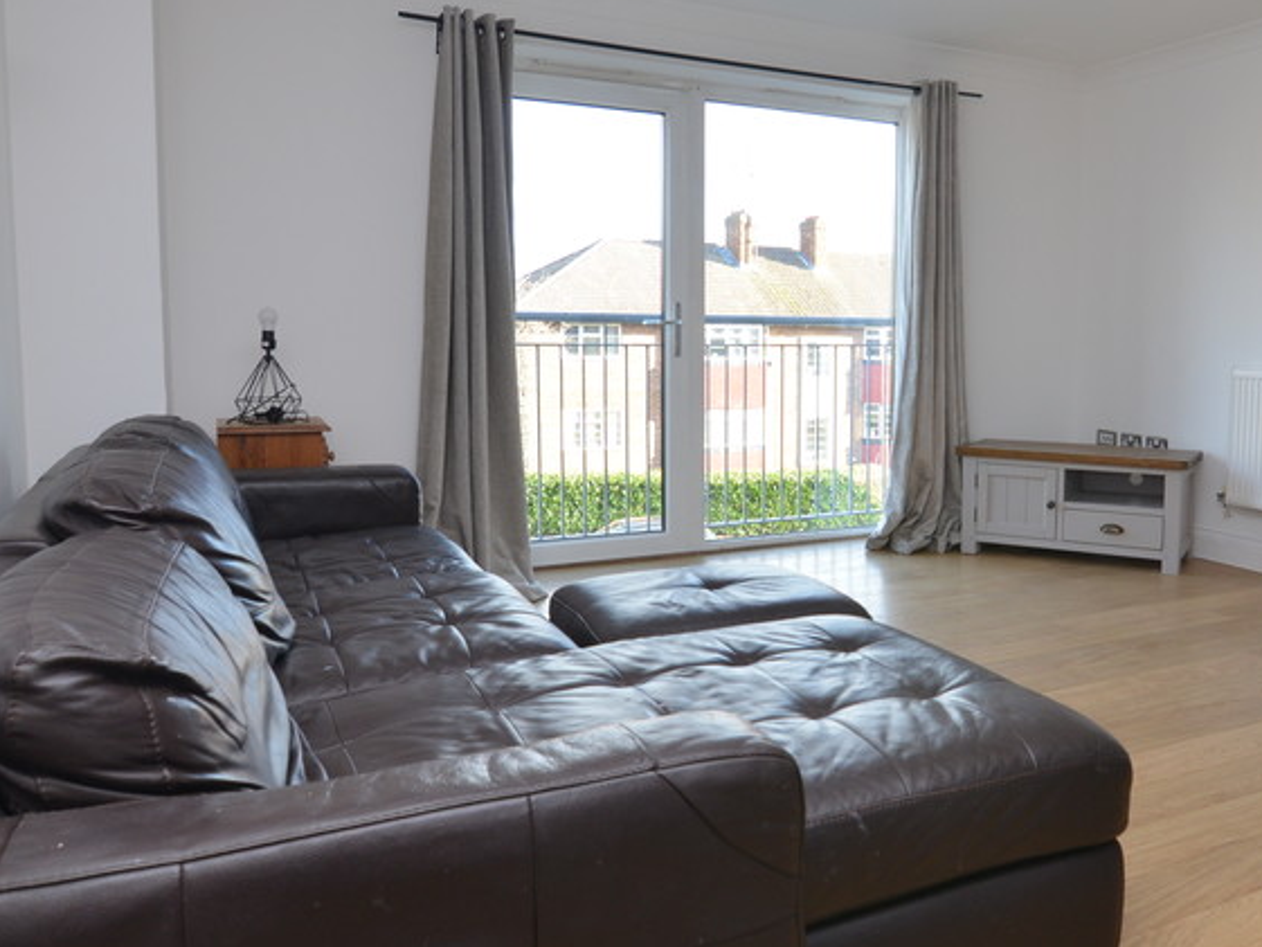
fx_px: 1053
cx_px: 862
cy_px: 439
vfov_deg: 48.4
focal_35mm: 29
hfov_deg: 60.1
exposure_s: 1/100
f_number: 5
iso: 400
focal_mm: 11
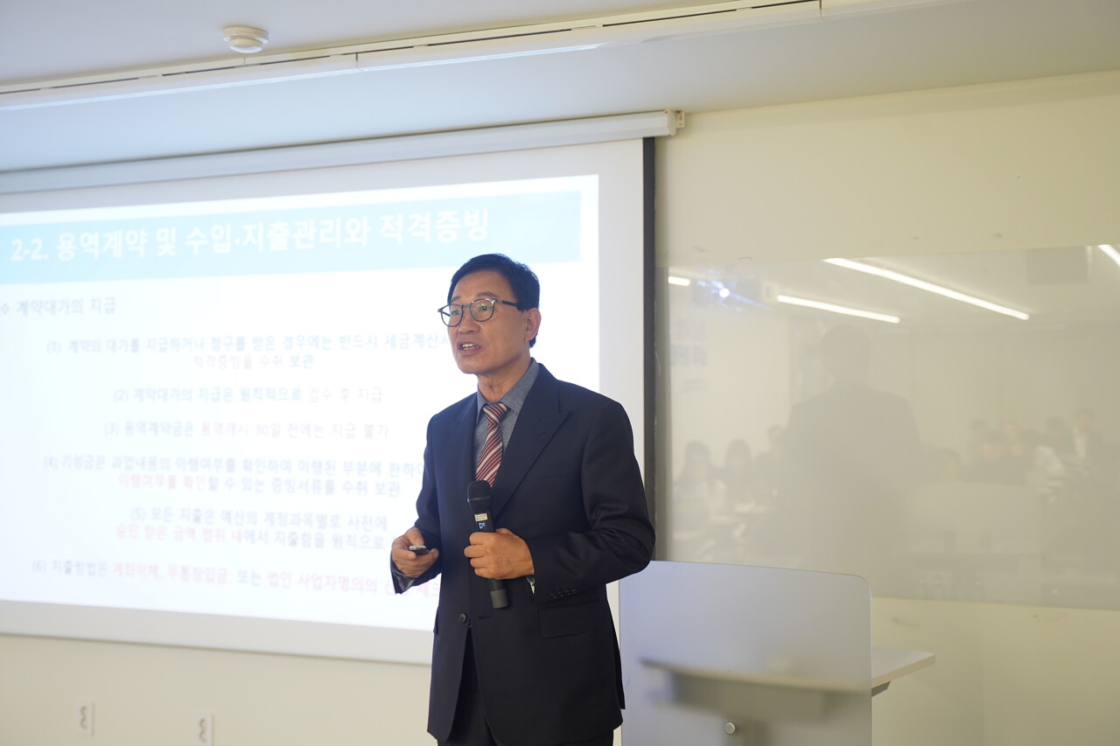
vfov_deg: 29.9
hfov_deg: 43.6
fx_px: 1400
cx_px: 560
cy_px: 373
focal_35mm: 45
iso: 640
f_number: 3.2
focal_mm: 45
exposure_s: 1/50
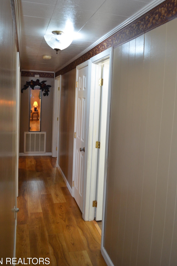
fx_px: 229
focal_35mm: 31
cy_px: 122
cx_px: 86
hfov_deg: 42.3
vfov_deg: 60.2
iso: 720
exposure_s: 1/60
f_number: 3.5
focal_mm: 18
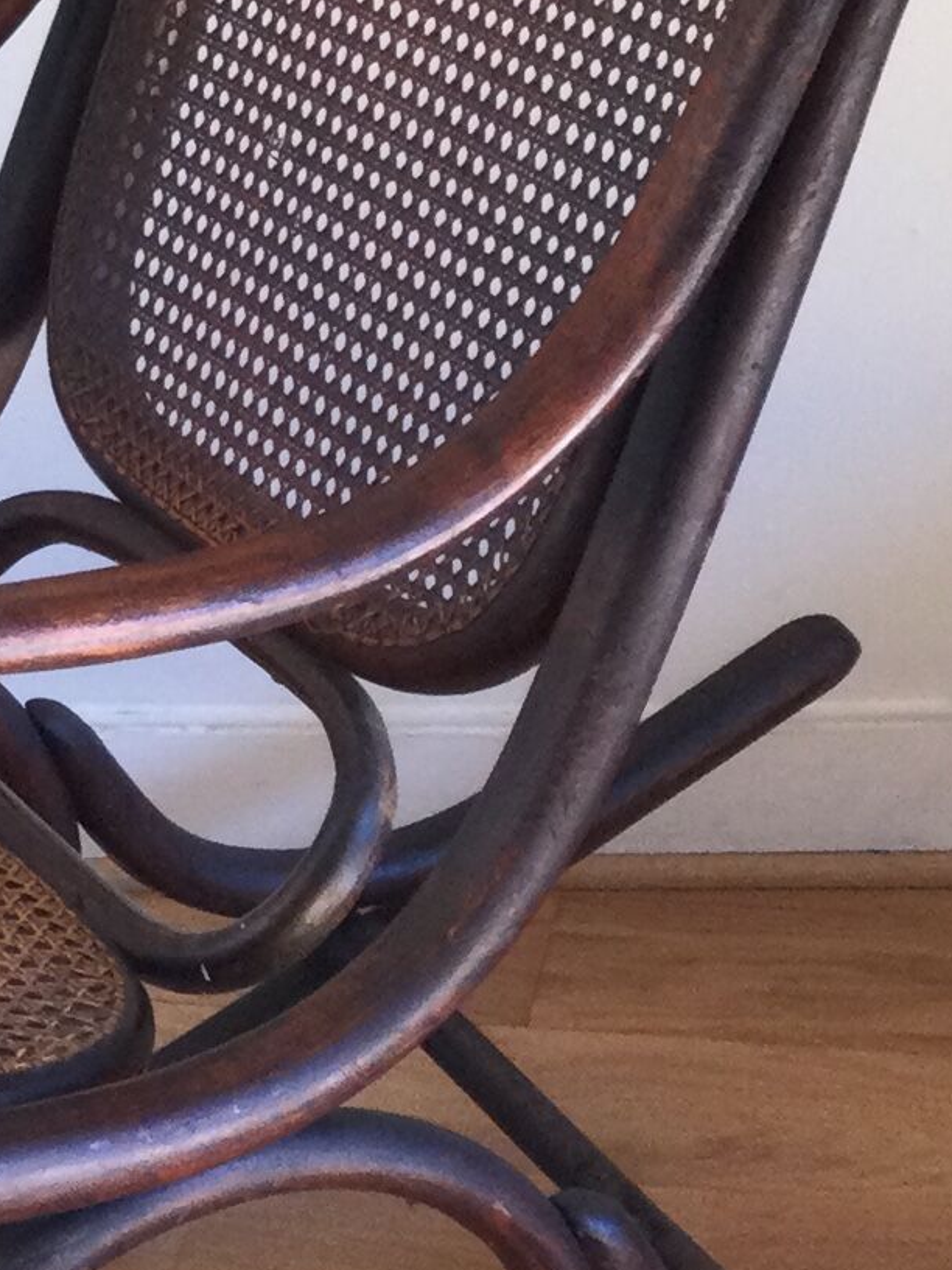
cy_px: 683
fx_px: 4547
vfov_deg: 15.9
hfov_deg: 11.8
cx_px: -47
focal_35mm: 124
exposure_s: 1/33
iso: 40
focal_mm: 3.3
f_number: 2.4
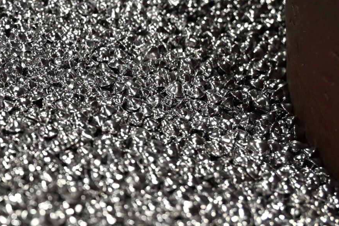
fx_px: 1215
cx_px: -104
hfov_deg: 15.1
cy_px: 23
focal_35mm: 129
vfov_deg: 10.6
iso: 2200
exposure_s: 1/125
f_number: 4
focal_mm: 44
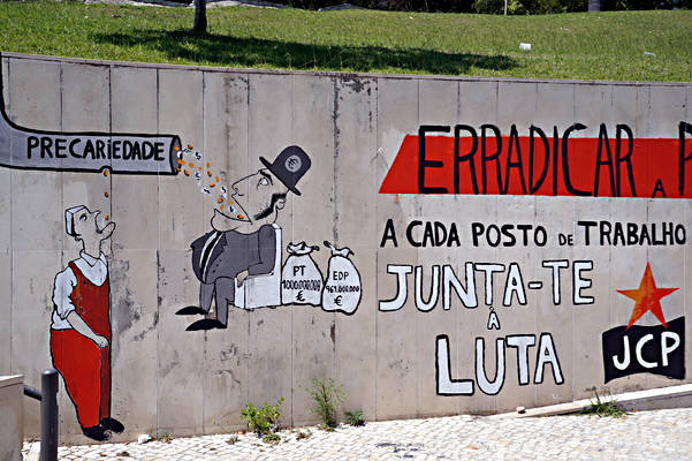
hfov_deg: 45.0
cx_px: 346
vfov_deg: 30.8
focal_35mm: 44
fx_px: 836
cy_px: 230
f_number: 11
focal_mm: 29
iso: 400
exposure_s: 1/640
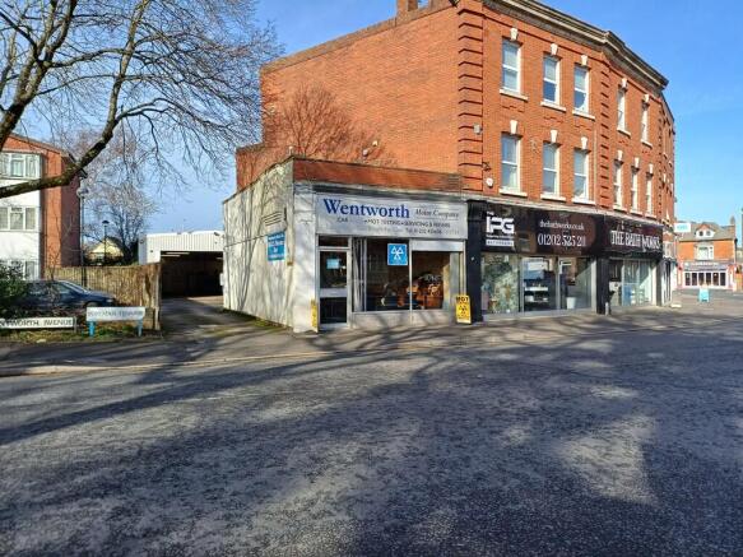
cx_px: 372
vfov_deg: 54.9
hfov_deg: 69.4
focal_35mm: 25
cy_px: 278
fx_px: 536
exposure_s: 1/677
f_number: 1.8
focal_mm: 4.65
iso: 50
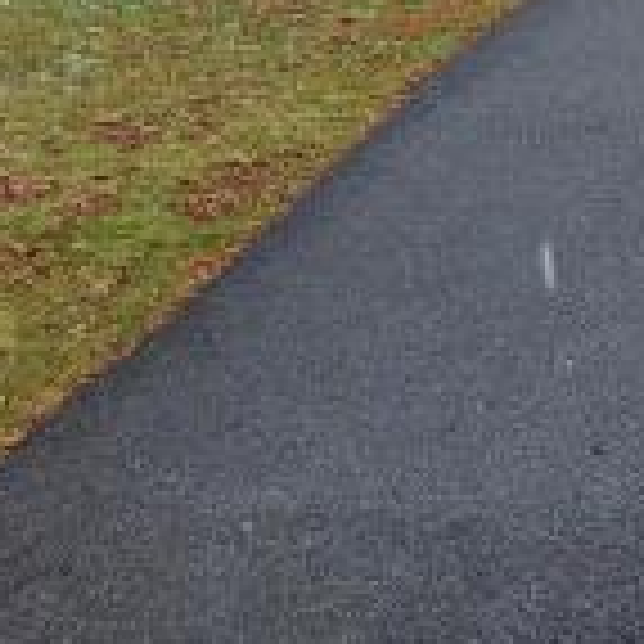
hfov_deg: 12.4
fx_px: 2442
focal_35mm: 116
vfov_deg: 14.6
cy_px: -81
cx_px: 1450
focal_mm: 3.08
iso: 50
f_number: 2
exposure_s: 1/255
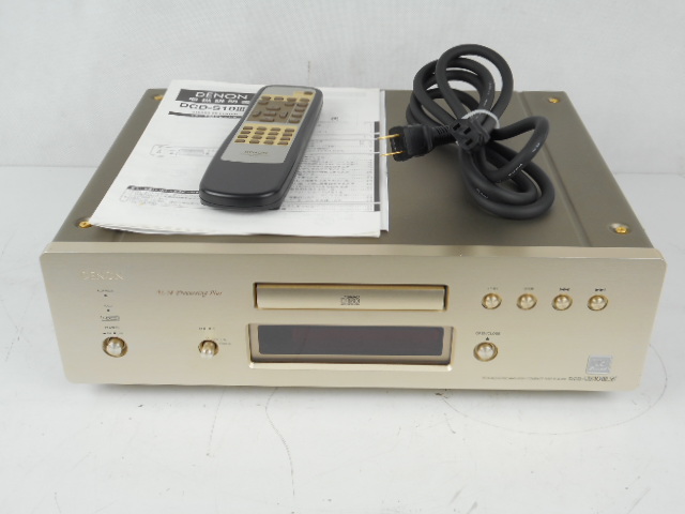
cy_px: 257
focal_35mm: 44
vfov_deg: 32.9
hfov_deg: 42.9
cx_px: 342
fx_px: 871
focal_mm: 7.9
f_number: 4.7
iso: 80
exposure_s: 1/30
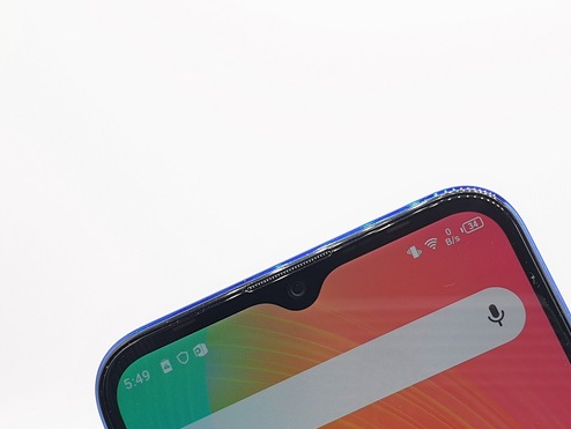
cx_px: 299
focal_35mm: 32
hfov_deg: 56.8
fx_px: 528
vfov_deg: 44.0
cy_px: 252
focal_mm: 4.3
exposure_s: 1/137
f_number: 2.4
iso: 50
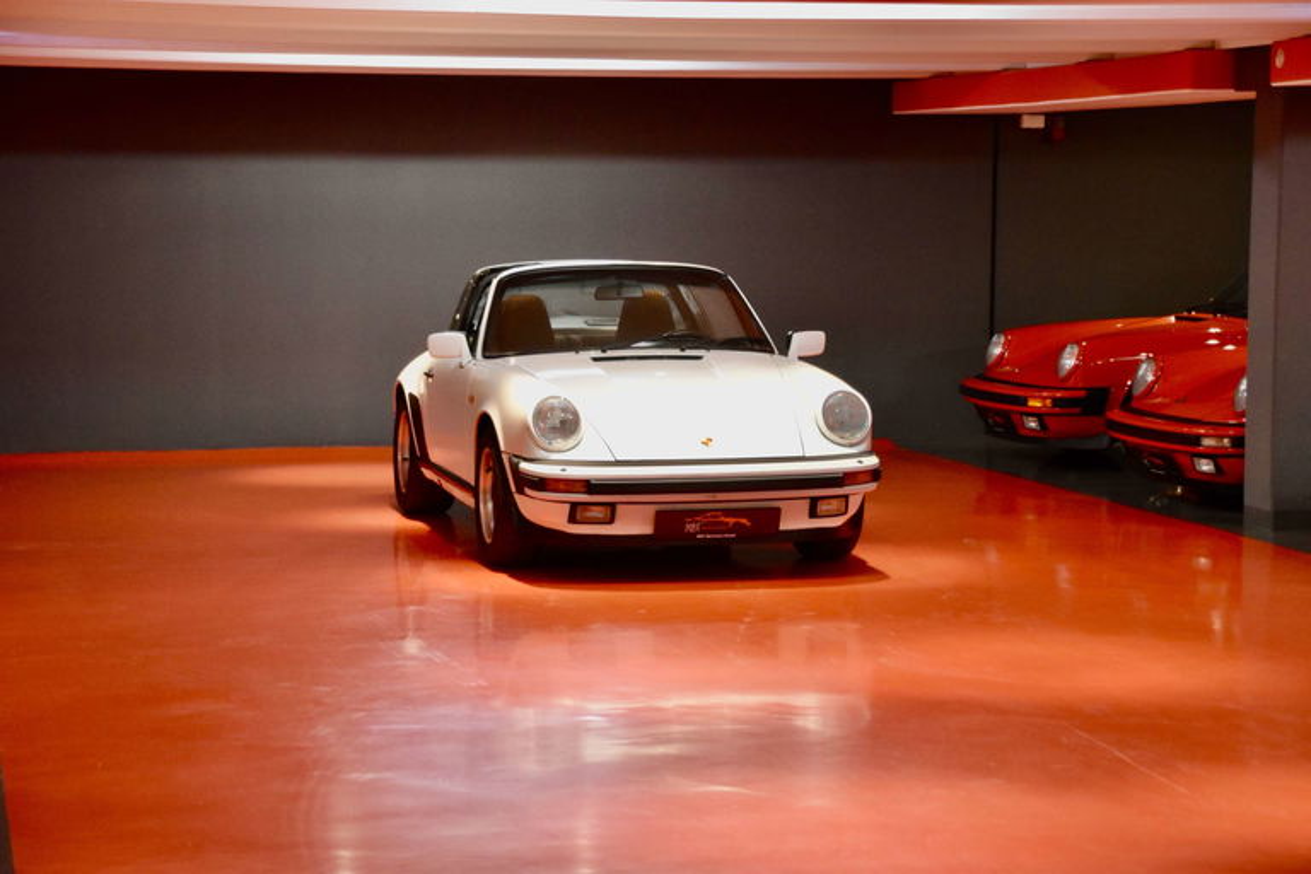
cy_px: 437
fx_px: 3004
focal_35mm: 82
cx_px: 656
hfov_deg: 24.6
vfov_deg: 16.6
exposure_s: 1/60
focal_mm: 55
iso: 2500
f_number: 5
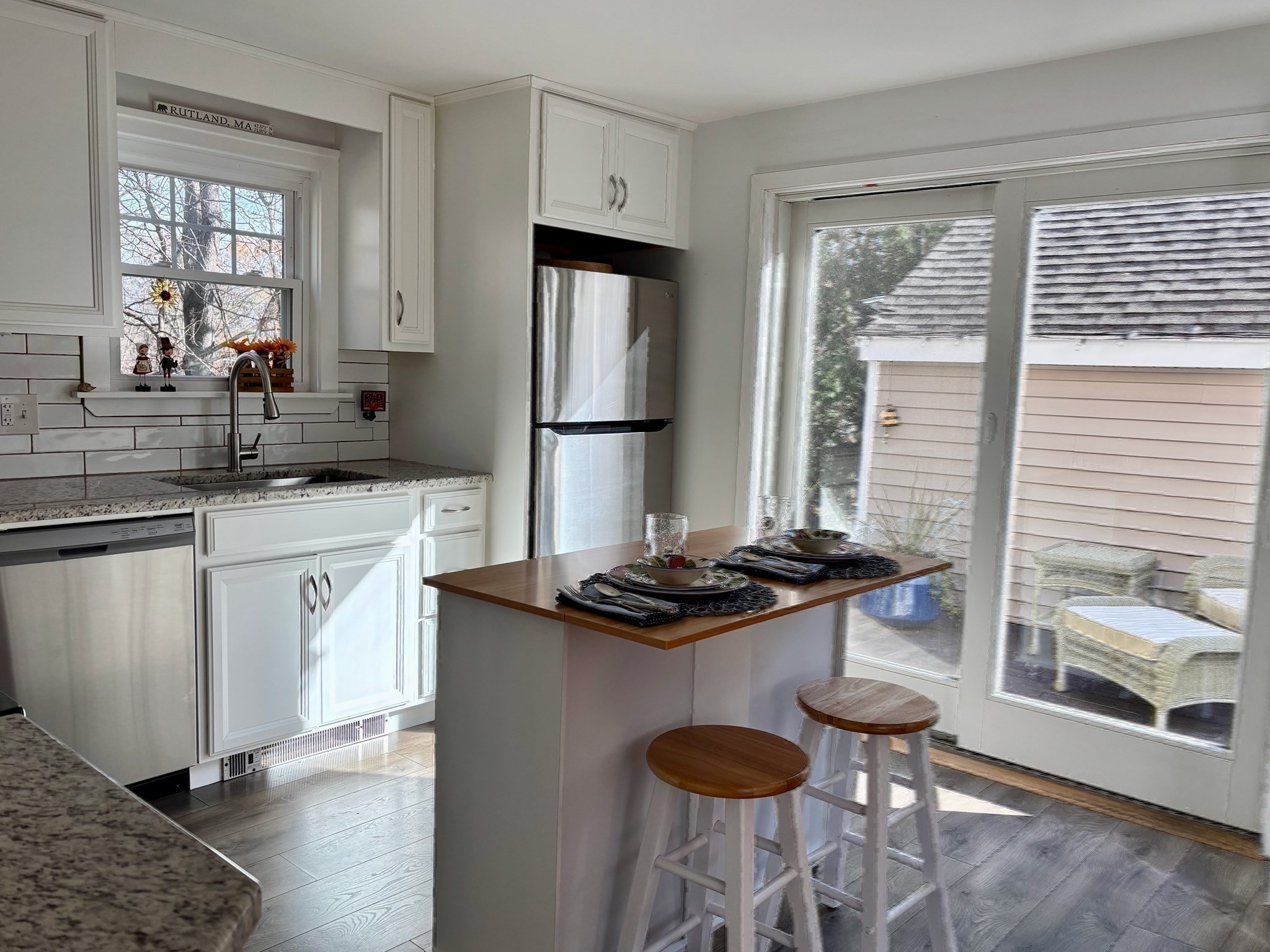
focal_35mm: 26
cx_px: 635
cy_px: 476
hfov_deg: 67.3
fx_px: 954
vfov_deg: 53.1
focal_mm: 5.96
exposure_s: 1/363
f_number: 1.6
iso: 50
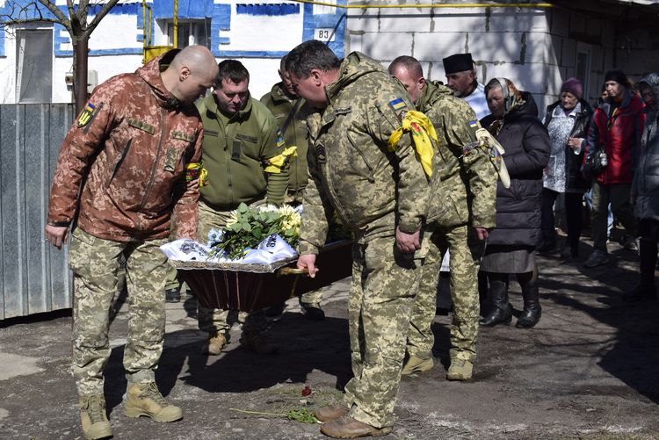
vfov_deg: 22.7
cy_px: 220
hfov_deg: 33.4
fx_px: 1099
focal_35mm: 60
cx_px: 330
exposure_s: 1/500
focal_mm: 40
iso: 200
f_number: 11
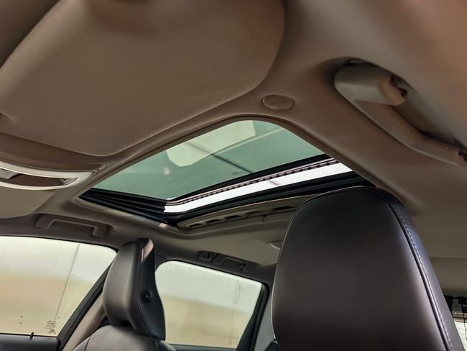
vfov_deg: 56.8
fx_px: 324
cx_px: 234
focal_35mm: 24
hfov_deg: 71.6
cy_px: 176
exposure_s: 1/33
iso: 800
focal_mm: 6.86
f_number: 1.78
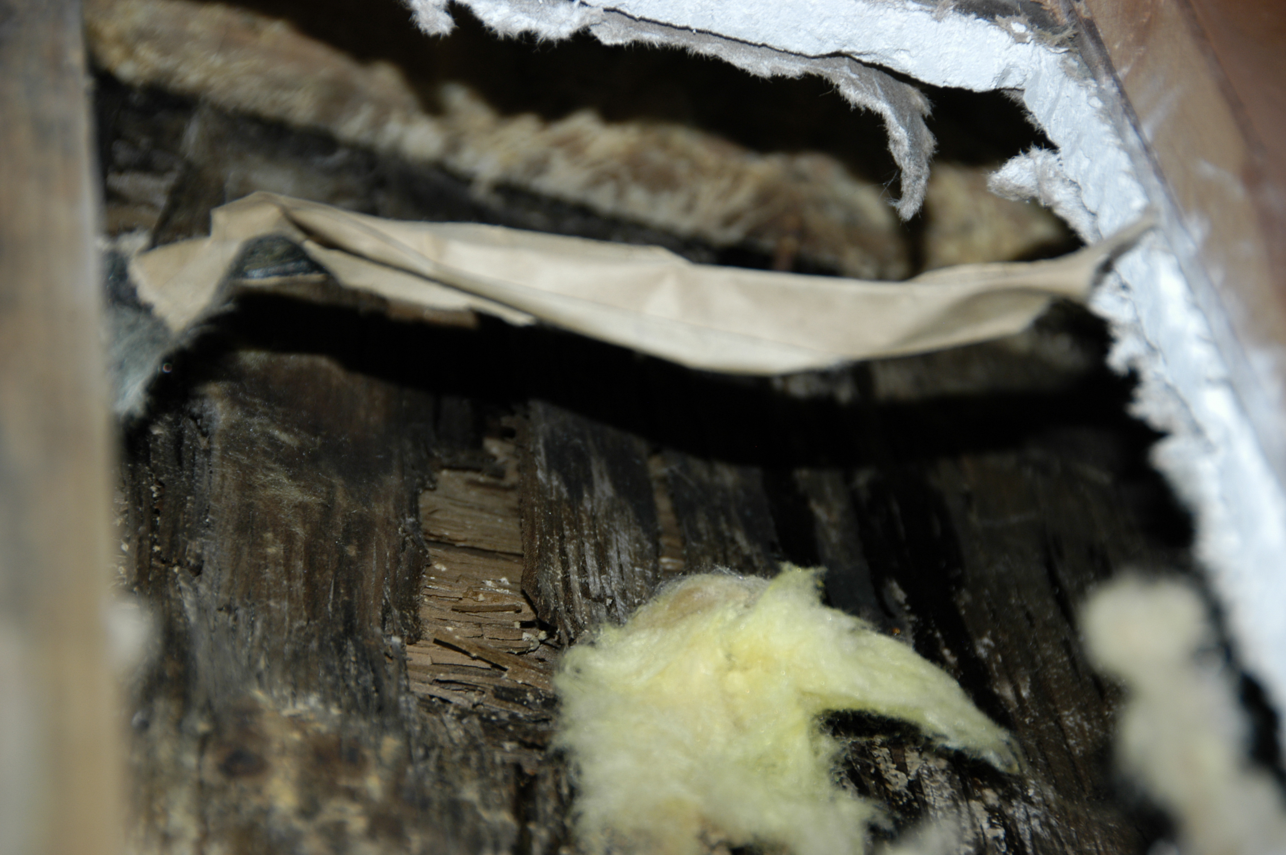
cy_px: 428
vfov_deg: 7.0
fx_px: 6960
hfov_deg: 10.6
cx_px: 643
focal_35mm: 195
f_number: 5.6
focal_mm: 130
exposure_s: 1/60
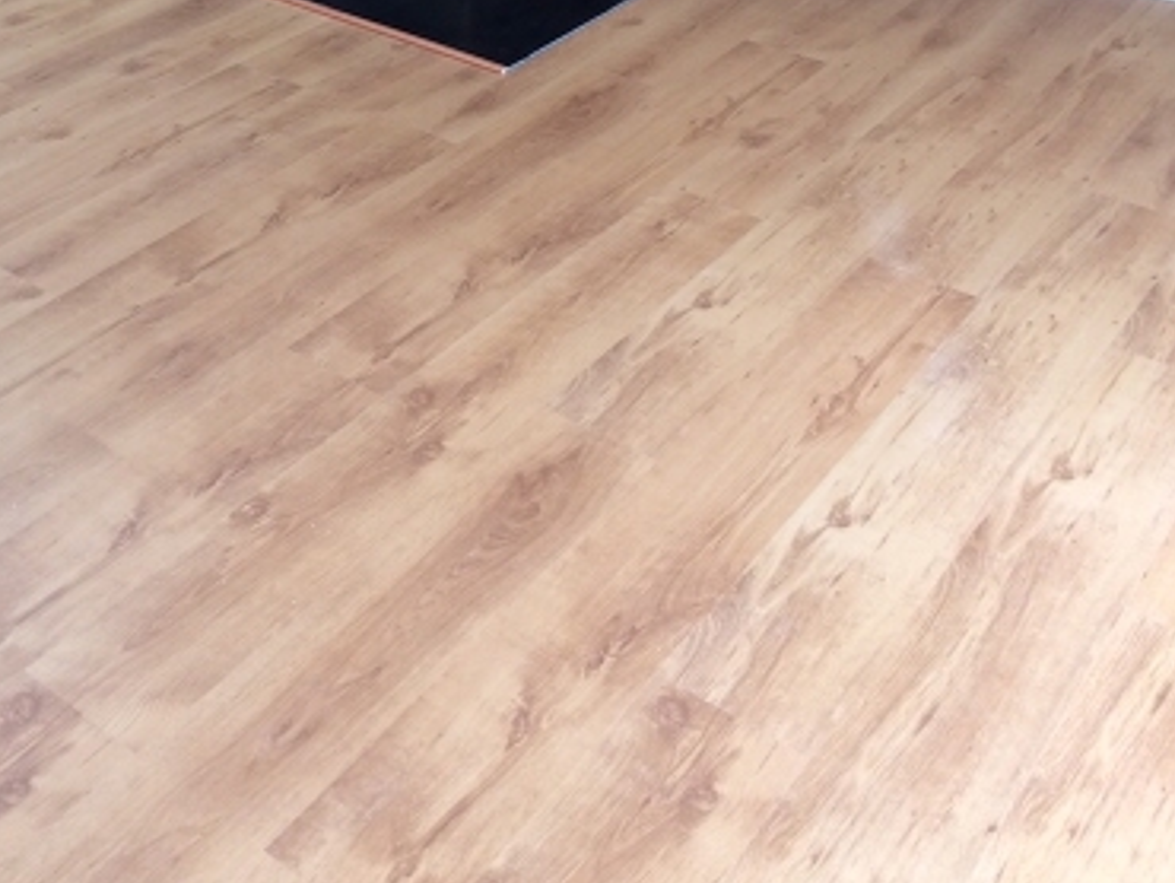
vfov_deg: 28.8
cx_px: 486
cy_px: -13
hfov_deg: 40.3
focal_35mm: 47
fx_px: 1596
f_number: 2.2
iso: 40
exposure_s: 1/40
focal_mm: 4.15
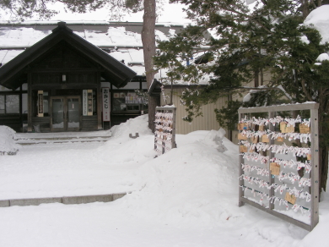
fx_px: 370
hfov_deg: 47.9
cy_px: 121
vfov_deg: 36.8
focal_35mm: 39
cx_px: 161
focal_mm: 6.3
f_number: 4
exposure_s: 1/194
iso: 50
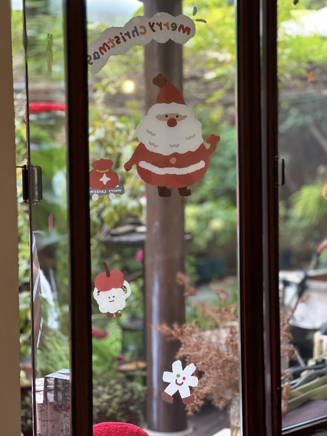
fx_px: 983
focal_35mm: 78
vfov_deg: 25.0
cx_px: 164
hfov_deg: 18.9
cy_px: 216
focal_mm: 9
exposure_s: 1/50
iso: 160
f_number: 2.8
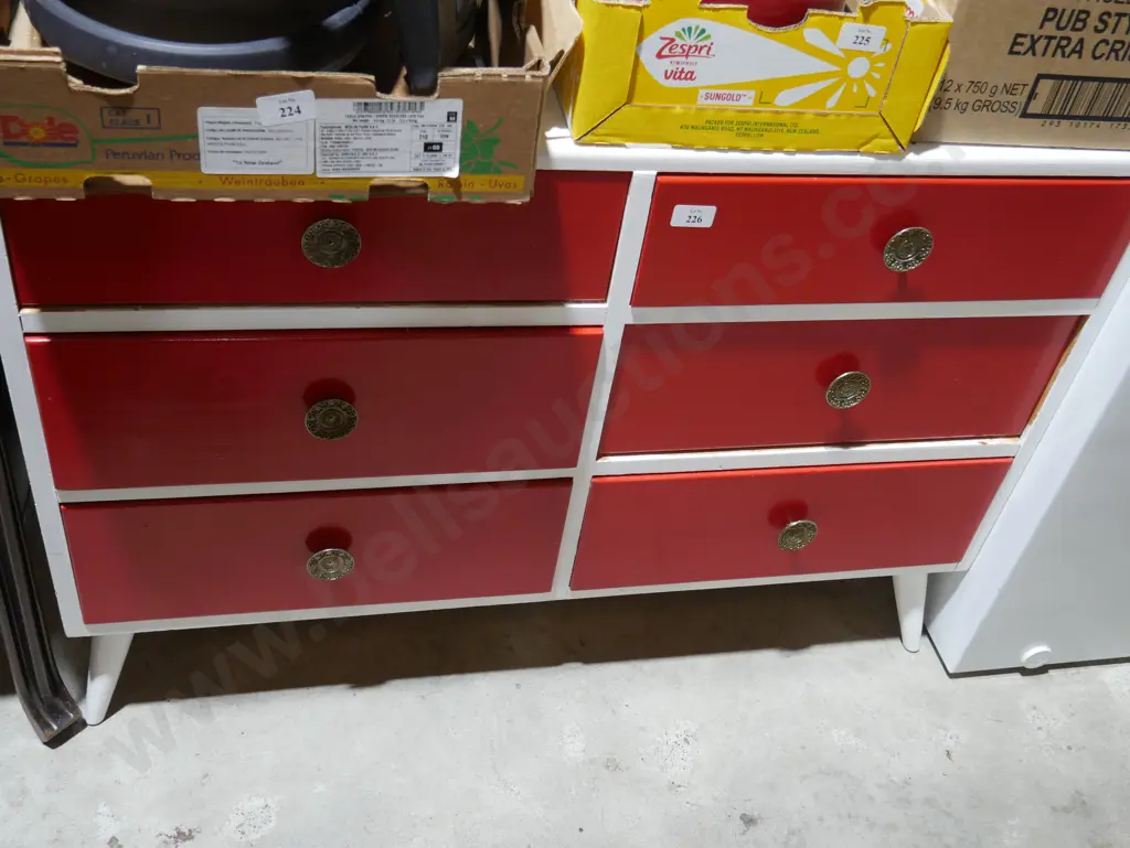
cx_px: 565
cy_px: 424
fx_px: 1176
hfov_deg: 51.3
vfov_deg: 39.7
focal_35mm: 36
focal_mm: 18
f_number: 4
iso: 500
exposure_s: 1/60
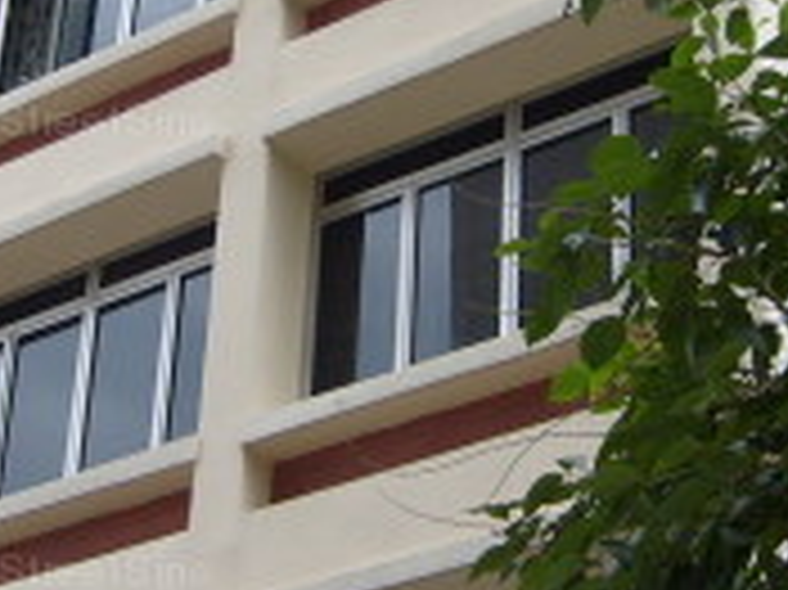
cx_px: 288
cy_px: 126
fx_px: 2502
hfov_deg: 17.9
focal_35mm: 110
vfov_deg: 13.4
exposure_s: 1/125
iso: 80
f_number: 7.1
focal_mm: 5.8
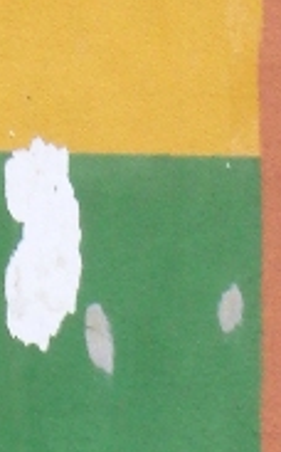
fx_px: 8315
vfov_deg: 3.1
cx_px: -542
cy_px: -573
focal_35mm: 677
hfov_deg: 1.9
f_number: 10.2
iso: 100
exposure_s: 1/320
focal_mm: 19.8
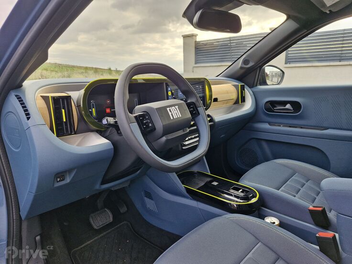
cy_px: 132
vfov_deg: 58.9
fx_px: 234
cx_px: 176
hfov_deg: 73.9
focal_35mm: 23
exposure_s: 1/180
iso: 50
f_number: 1.8
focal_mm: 5.54
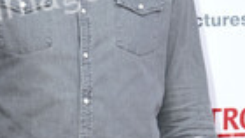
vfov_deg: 4.4
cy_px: 79
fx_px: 1794
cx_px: 61
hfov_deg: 7.8
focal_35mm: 276
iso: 640
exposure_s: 1/250
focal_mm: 92
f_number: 5.3
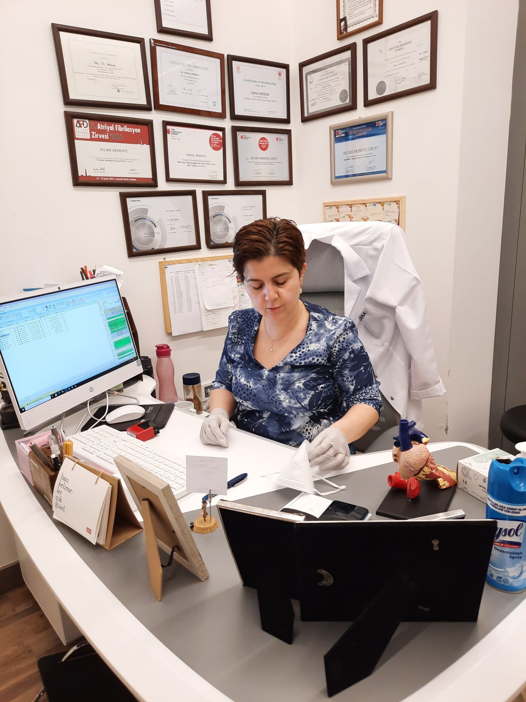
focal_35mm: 25
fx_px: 507
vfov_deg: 69.4
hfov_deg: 54.9
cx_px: 263
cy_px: 351
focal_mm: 4.6
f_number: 2
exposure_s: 1/50
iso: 200
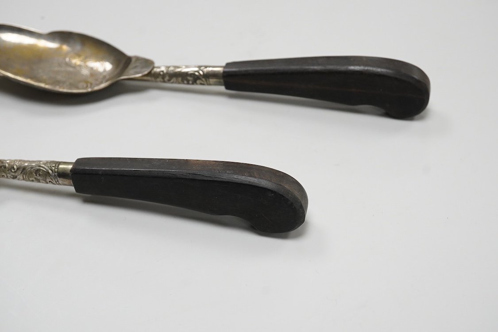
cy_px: 166
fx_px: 622
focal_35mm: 45
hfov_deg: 43.6
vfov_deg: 29.9
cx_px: 249
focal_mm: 30
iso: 2500
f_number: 11
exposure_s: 1/200
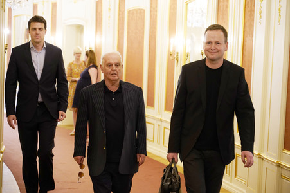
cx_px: 145
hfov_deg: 27.0
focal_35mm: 75
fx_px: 604
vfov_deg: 18.2
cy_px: 96
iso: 3200
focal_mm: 75
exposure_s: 1/100
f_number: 4
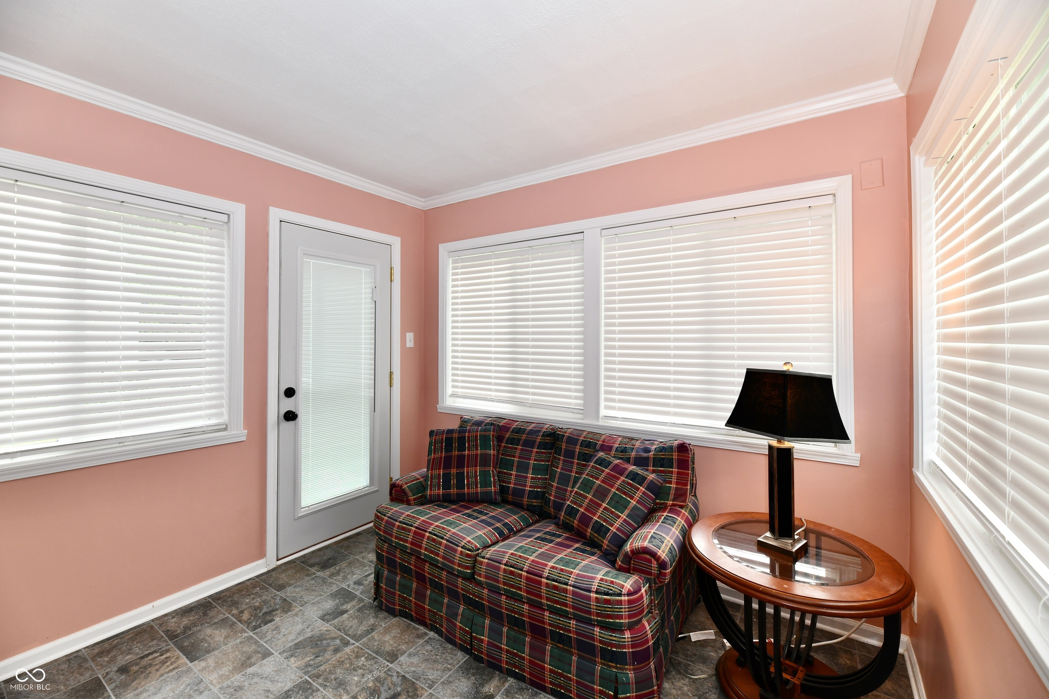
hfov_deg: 104.3
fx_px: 408
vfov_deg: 81.2
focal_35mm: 14
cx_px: 524
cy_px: 350
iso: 640
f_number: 6.3
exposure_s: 1/60
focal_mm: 14
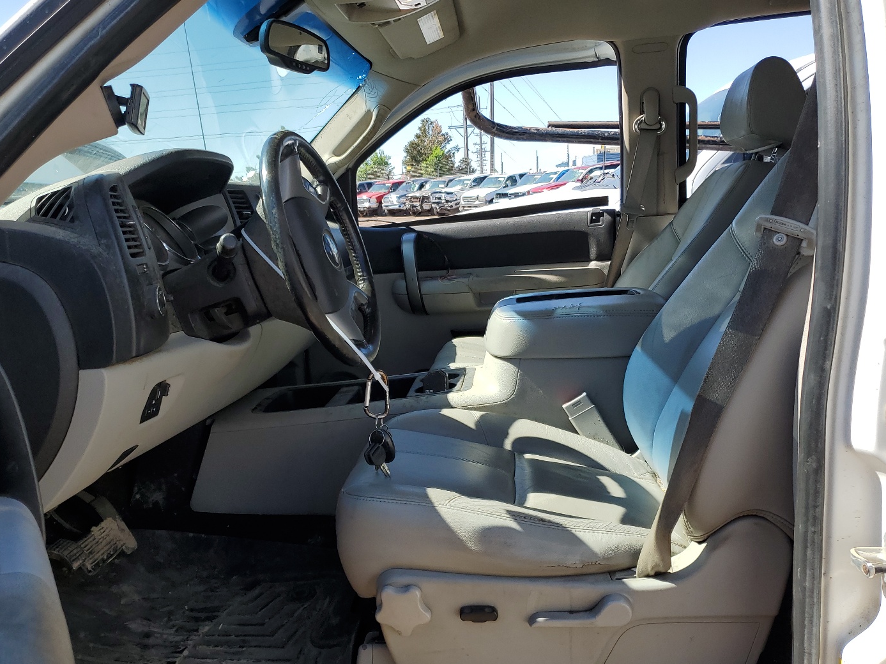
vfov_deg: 46.6
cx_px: 395
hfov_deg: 59.8
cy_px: 382
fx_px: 768
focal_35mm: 30
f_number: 1.5
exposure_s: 1/1429
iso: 50
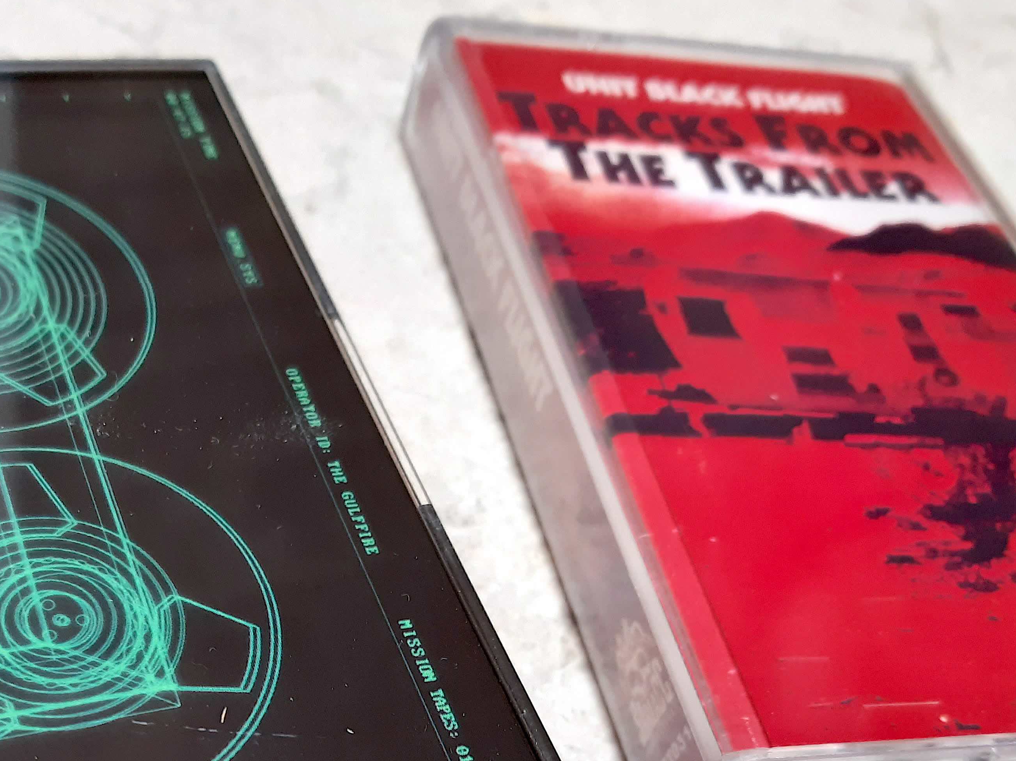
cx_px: 321
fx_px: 1350
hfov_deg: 40.6
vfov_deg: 30.4
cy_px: 657
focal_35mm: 46
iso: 125
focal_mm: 3.92
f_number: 1.7
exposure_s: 1/50
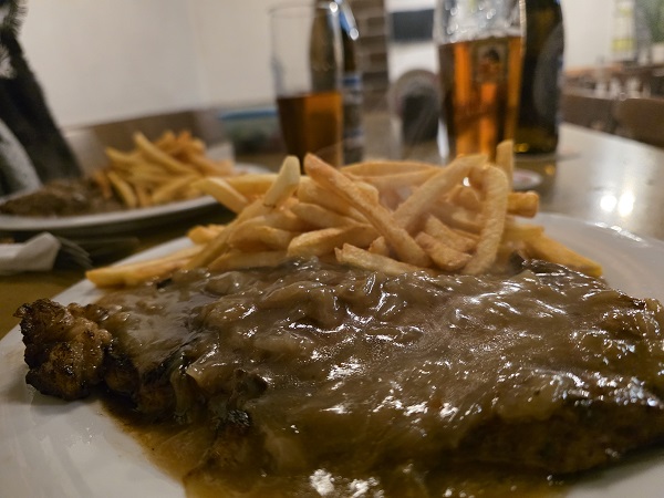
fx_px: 441
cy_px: 249
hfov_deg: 73.9
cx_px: 332
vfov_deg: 58.9
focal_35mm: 23
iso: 2000
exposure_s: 1/100
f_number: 1.7
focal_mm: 6.3
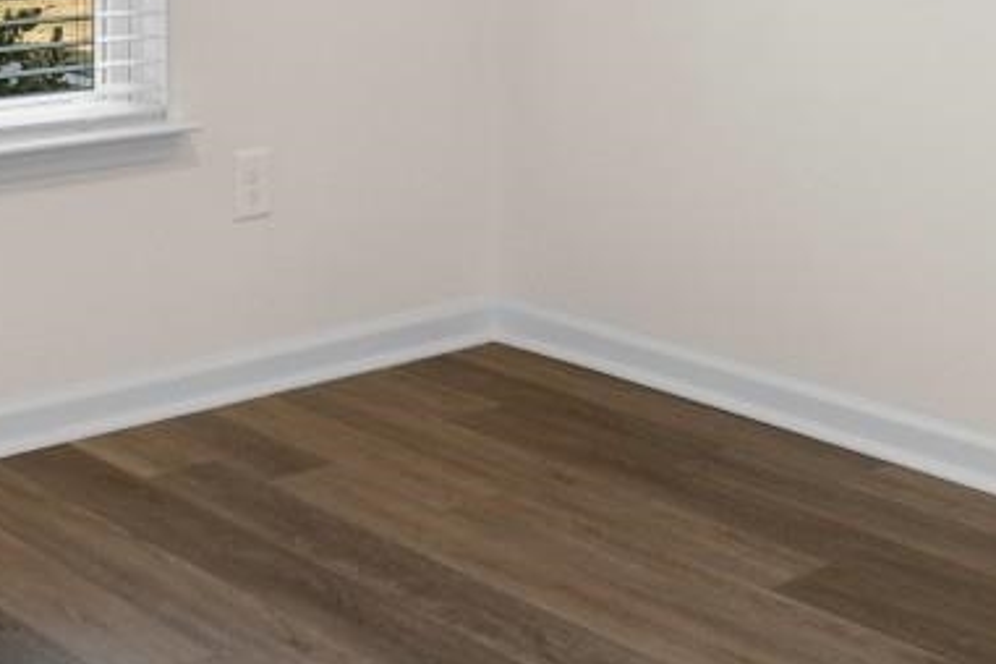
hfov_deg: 29.6
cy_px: -303
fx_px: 1881
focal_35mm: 68
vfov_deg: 18.1
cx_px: 384
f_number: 4.8
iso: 100
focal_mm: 11
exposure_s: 1/1.25
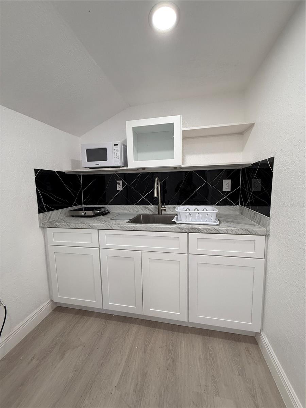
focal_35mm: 14
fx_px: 165
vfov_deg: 102.1
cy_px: 204
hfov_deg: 85.7
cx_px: 153
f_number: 2.2
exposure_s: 1/120
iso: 160
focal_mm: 2.22
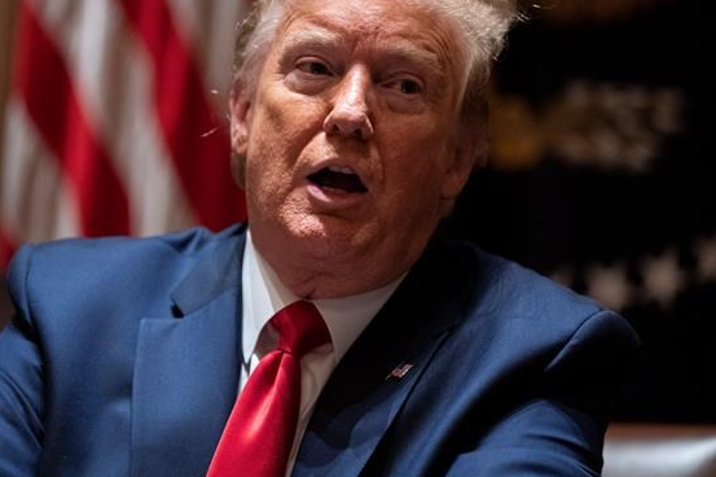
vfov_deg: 7.1
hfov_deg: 10.6
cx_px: 352
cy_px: 208
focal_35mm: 194
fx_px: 3856
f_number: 2.8
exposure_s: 1/250
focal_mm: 165
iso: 4000
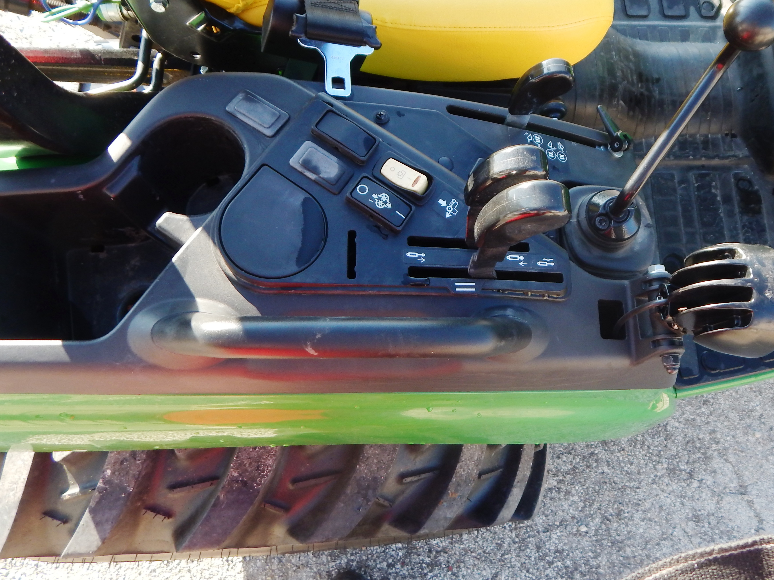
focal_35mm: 29
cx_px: 466
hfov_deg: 61.1
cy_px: 209
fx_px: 648
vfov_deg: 47.7
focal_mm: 4
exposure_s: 1/200
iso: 125
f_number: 3
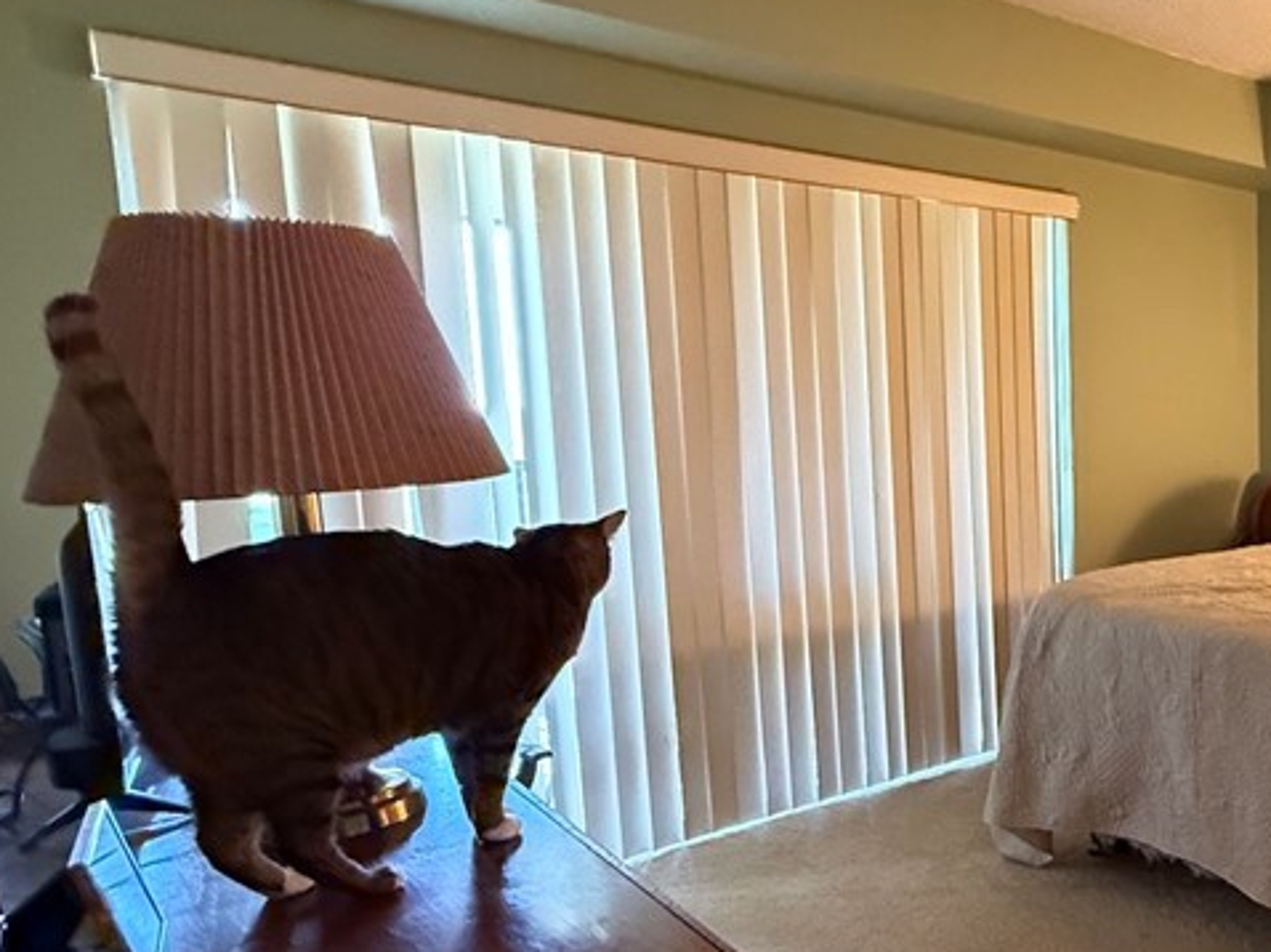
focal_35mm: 30
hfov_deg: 50.5
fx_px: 1101
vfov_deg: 46.7
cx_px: 1223
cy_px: 519
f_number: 2.2
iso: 1250
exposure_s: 1/60
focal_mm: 2.22
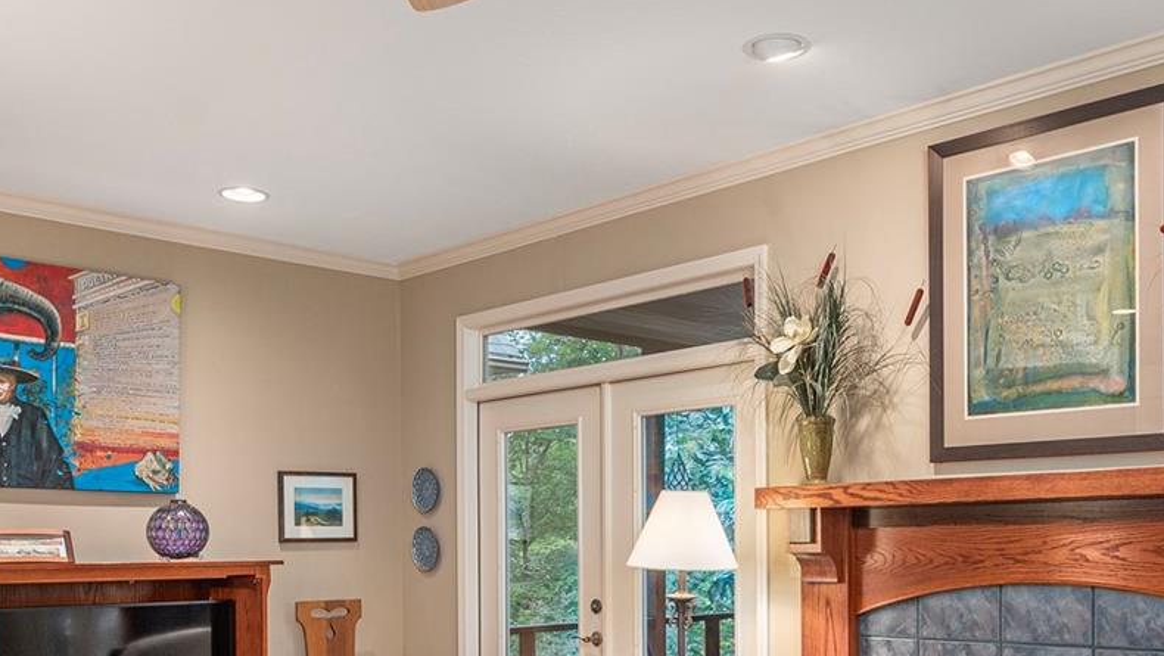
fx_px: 1173
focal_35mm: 38
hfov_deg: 52.4
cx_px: 695
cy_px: 554
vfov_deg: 30.2
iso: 320
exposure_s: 1/50
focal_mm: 14
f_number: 7.1
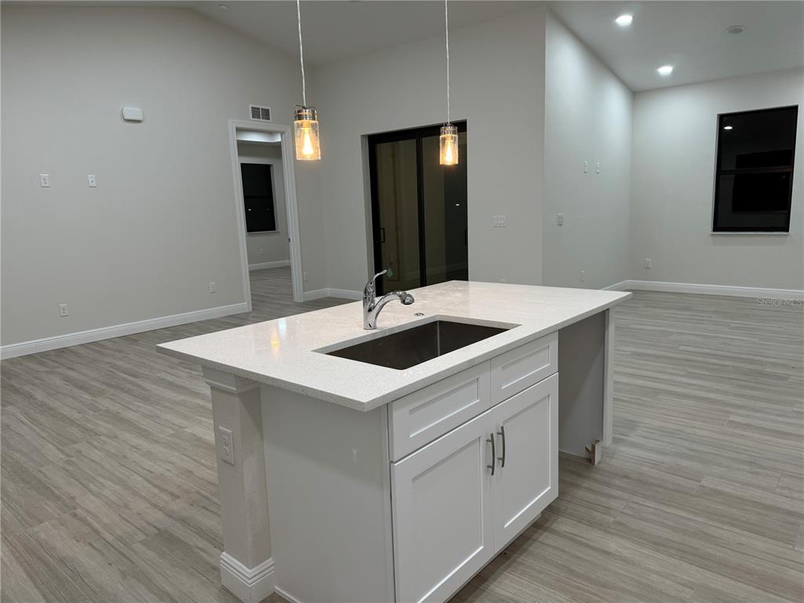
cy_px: 302
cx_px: 402
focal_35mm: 24
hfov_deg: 71.6
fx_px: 557
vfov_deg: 56.8
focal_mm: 6.76
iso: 125
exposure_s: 1/120
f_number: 1.78
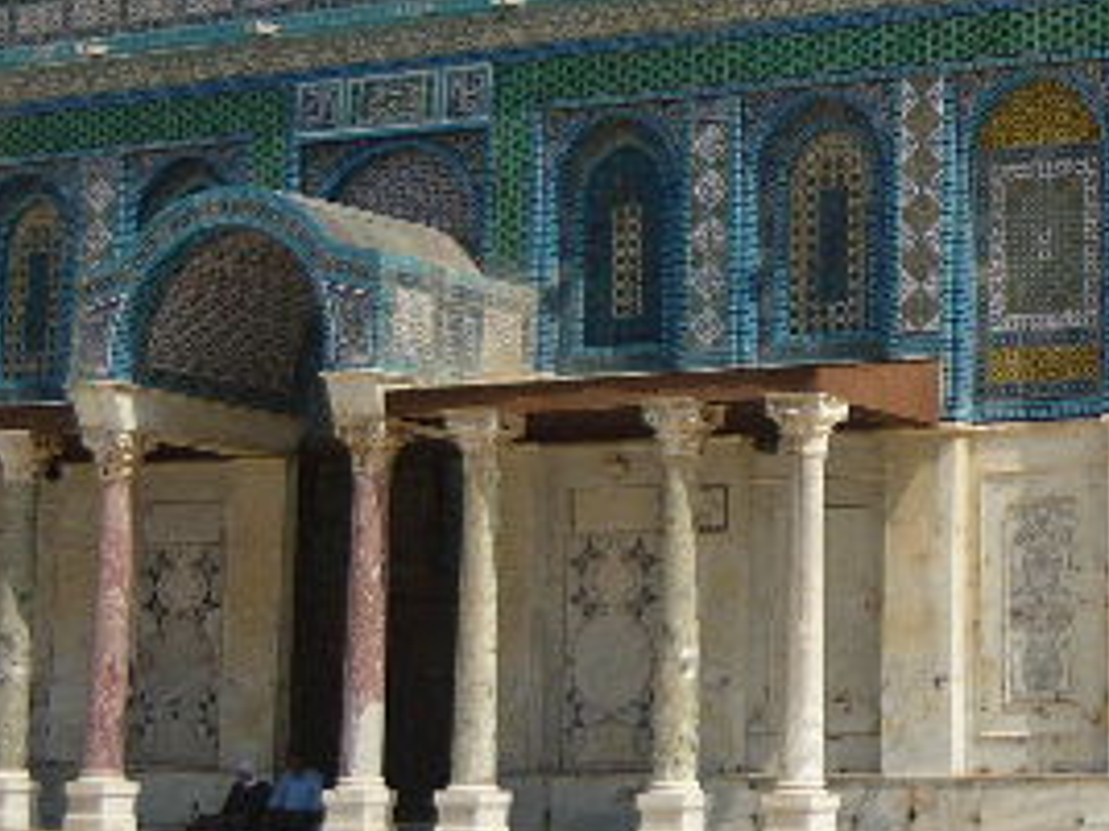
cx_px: 1150
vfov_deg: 16.0
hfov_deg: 20.7
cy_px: 79
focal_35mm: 91
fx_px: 2915
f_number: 8
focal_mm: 5.5
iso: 100
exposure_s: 1/320
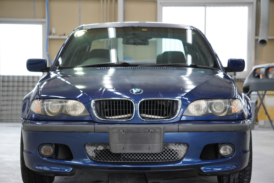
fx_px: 765
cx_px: 137
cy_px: 92
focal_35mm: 100
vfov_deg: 13.6
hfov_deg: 20.3
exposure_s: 1/125
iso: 1000
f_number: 5
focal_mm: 67
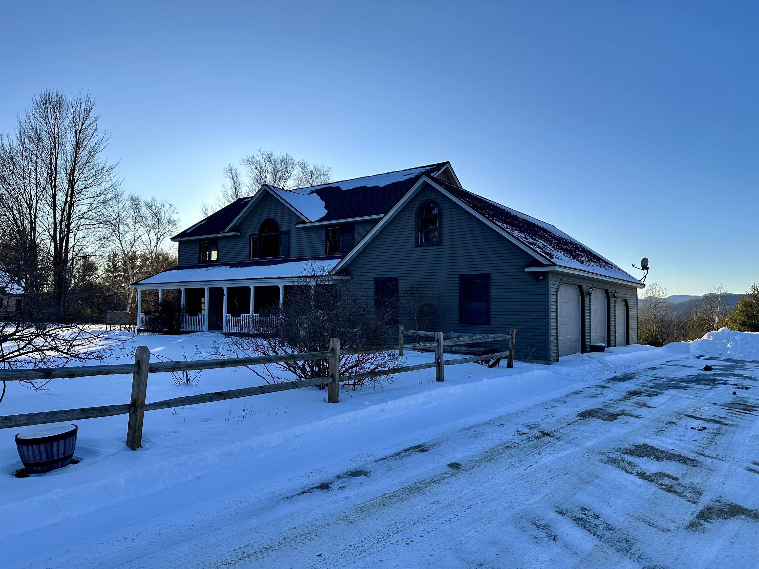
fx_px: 526
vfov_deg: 56.8
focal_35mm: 24
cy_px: 284
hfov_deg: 71.6
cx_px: 380
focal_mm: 6.86
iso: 80
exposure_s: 1/2203
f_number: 1.78
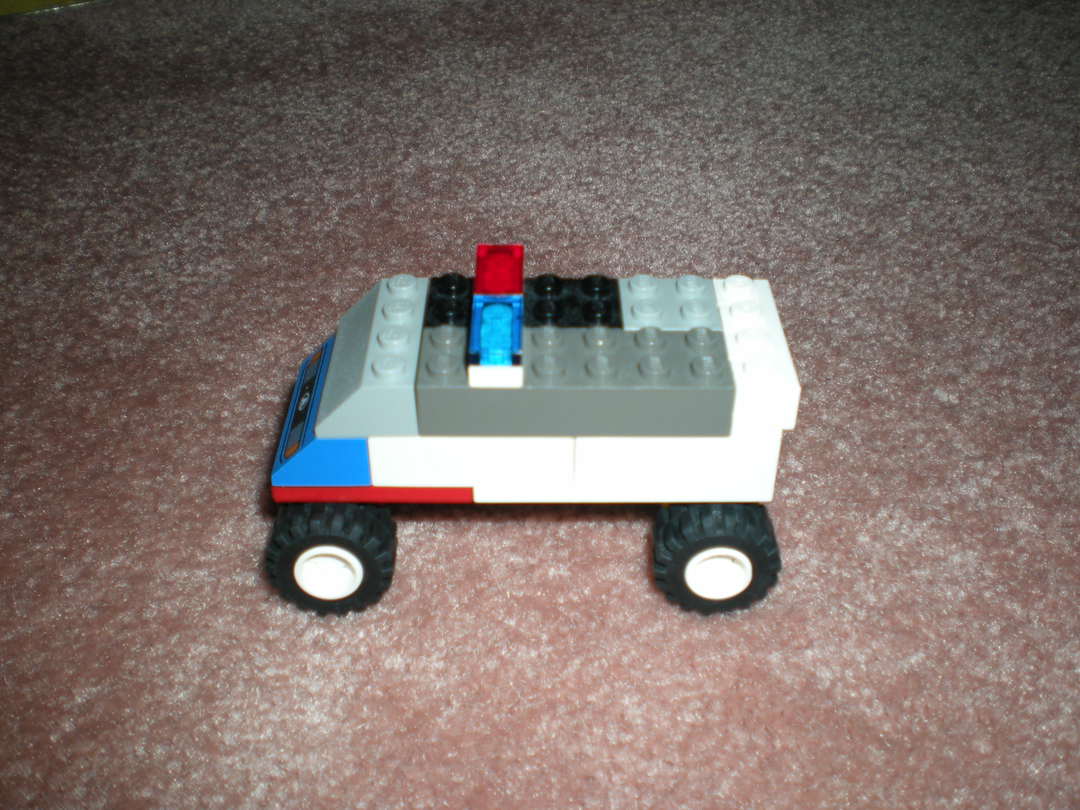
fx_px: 1186
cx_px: 540
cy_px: 405
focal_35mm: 38
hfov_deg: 49.0
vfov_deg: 37.7
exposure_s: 1/60
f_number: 3.1
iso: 64
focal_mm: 6.3
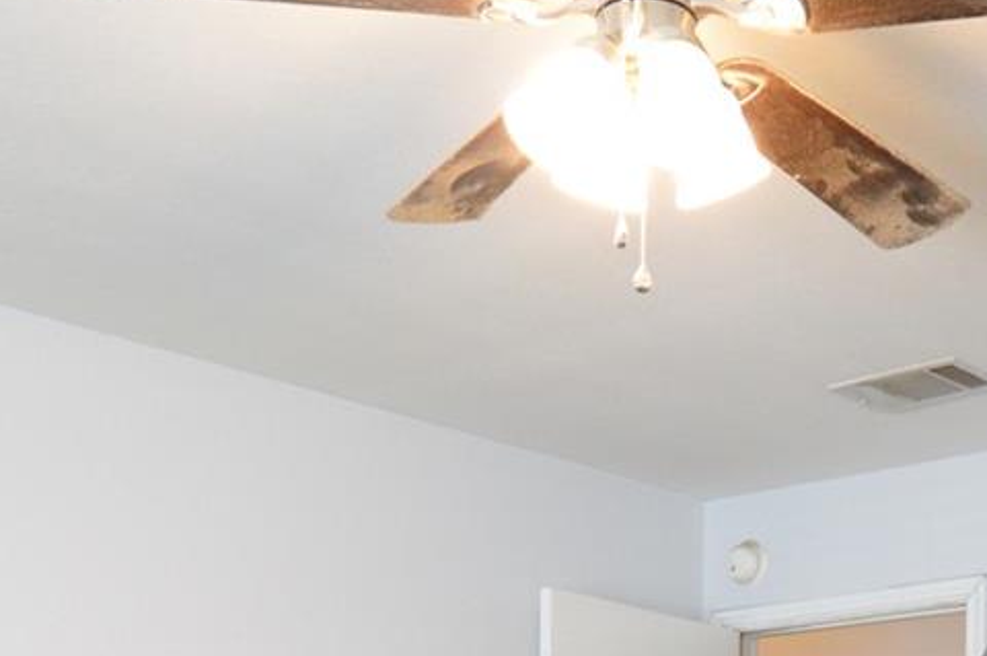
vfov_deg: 18.8
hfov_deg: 31.0
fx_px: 1753
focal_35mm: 64
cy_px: 974
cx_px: 724
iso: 800
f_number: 4.5
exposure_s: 1/15
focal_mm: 10
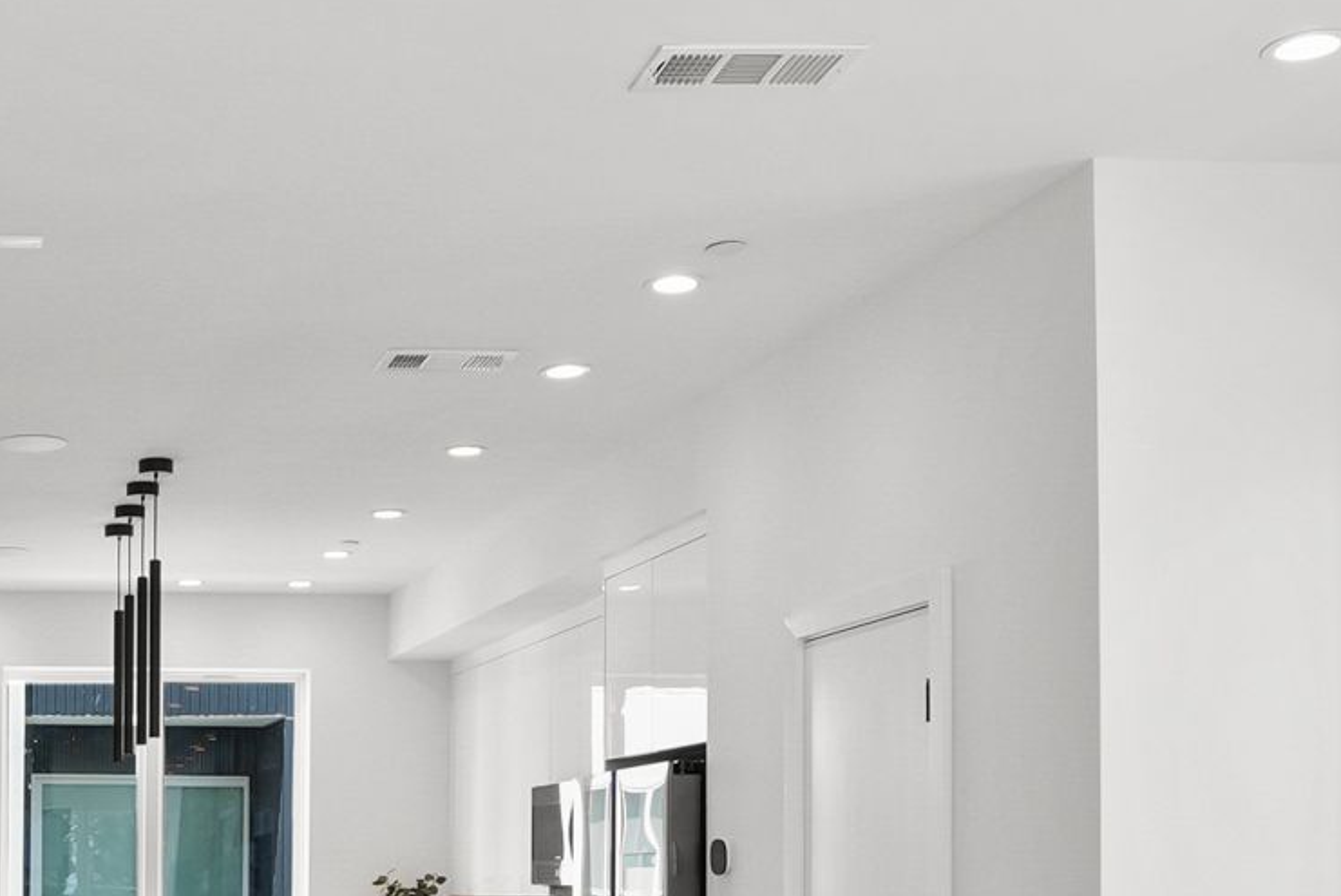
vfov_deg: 24.1
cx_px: -101
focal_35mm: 54
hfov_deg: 32.7
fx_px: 2013
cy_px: 876
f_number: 9
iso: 250
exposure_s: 1/10
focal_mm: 16
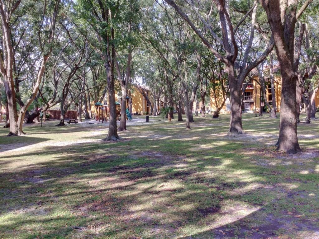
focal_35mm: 31
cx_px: 160
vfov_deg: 45.4
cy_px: 120
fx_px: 286
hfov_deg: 58.4
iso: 25
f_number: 2.4
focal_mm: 3.3
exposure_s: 1/120
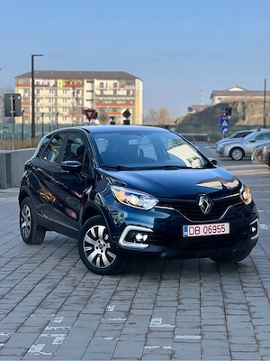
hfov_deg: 19.1
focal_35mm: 77
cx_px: 135
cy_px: 180
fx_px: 801
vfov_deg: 25.3
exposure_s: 1/267
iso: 25
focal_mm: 9
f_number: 2.8
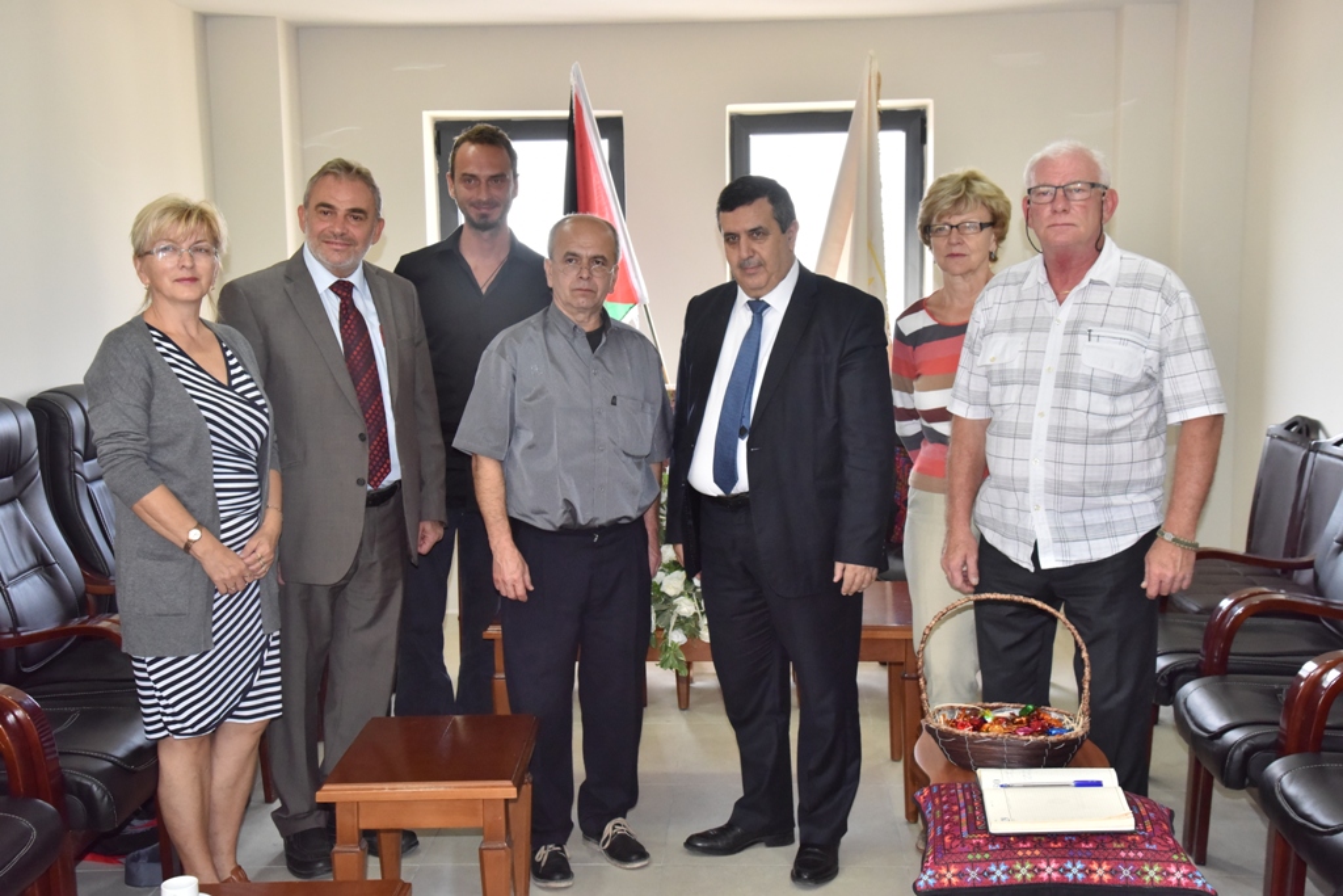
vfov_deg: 30.5
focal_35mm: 44
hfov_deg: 44.5
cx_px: 672
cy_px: 448
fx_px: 1642
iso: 3200
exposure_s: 1/250
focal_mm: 44
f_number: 9
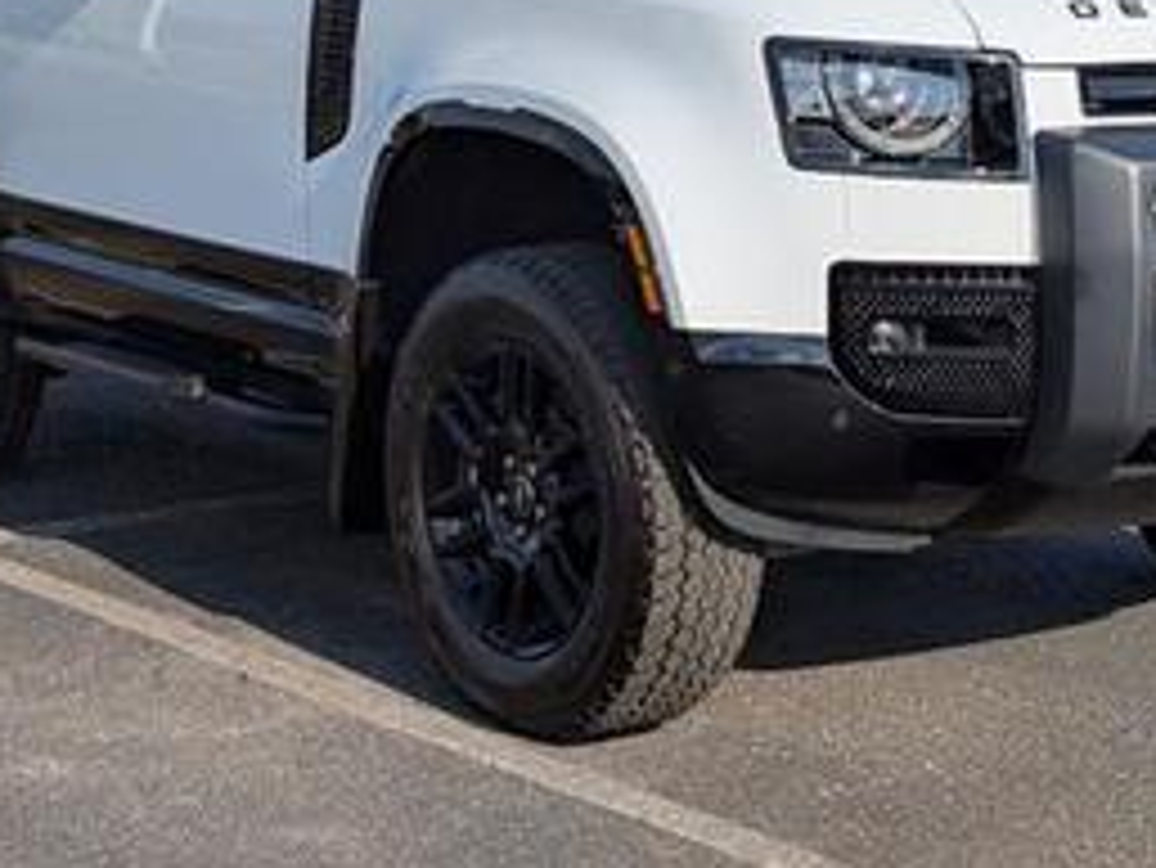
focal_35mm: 96
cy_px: 72
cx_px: 661
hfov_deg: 20.4
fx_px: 3207
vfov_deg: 15.2
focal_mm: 6.9
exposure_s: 1/2000
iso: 22
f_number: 1.68
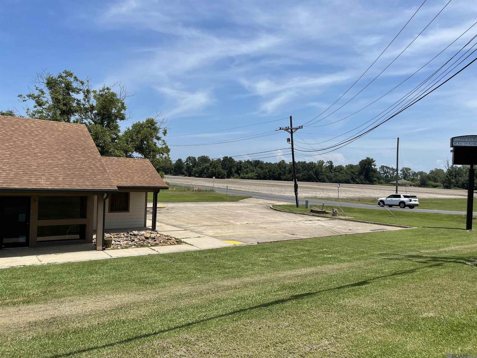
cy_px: 179
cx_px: 238
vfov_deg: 54.9
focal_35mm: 25
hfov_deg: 69.4
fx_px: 344
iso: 32
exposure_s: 1/4525
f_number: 1.6
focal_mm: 5.1
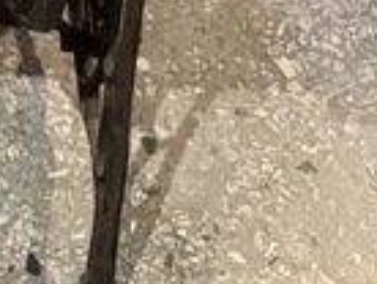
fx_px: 1364
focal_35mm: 125
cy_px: -410
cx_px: -227
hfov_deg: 14.4
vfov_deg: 10.2
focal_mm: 6.76
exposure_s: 1/60
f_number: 1.78
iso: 640
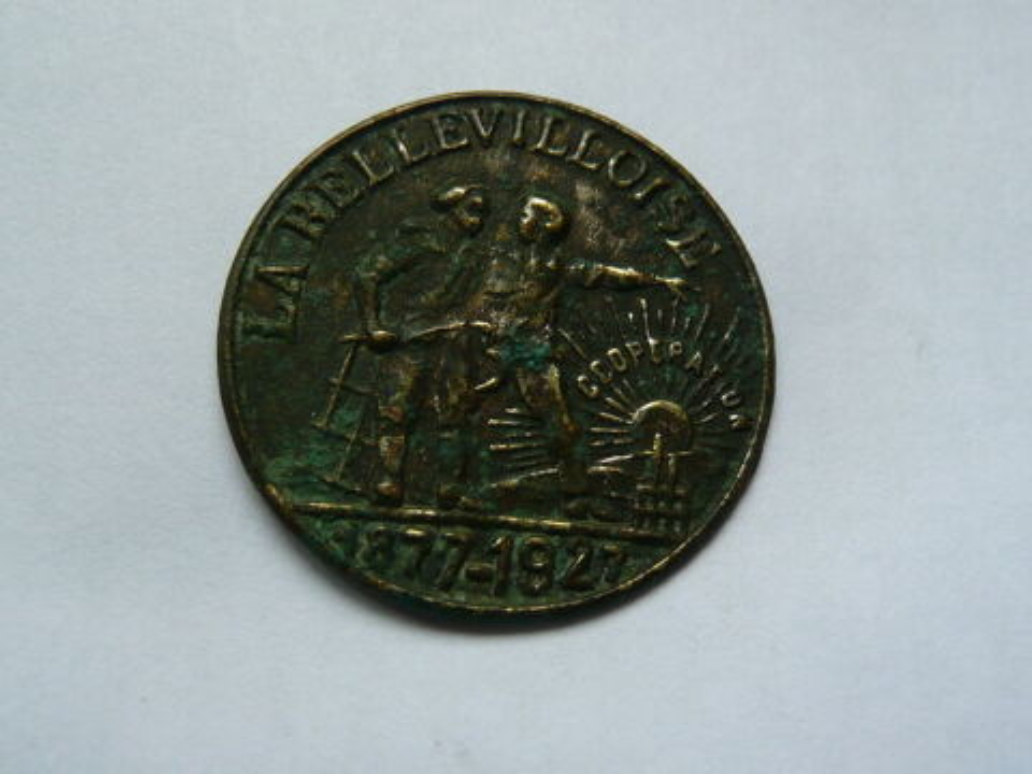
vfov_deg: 35.1
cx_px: 516
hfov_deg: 45.8
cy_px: 387
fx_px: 1222
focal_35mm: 41
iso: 100
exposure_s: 1/60
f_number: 3.6
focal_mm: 5.5
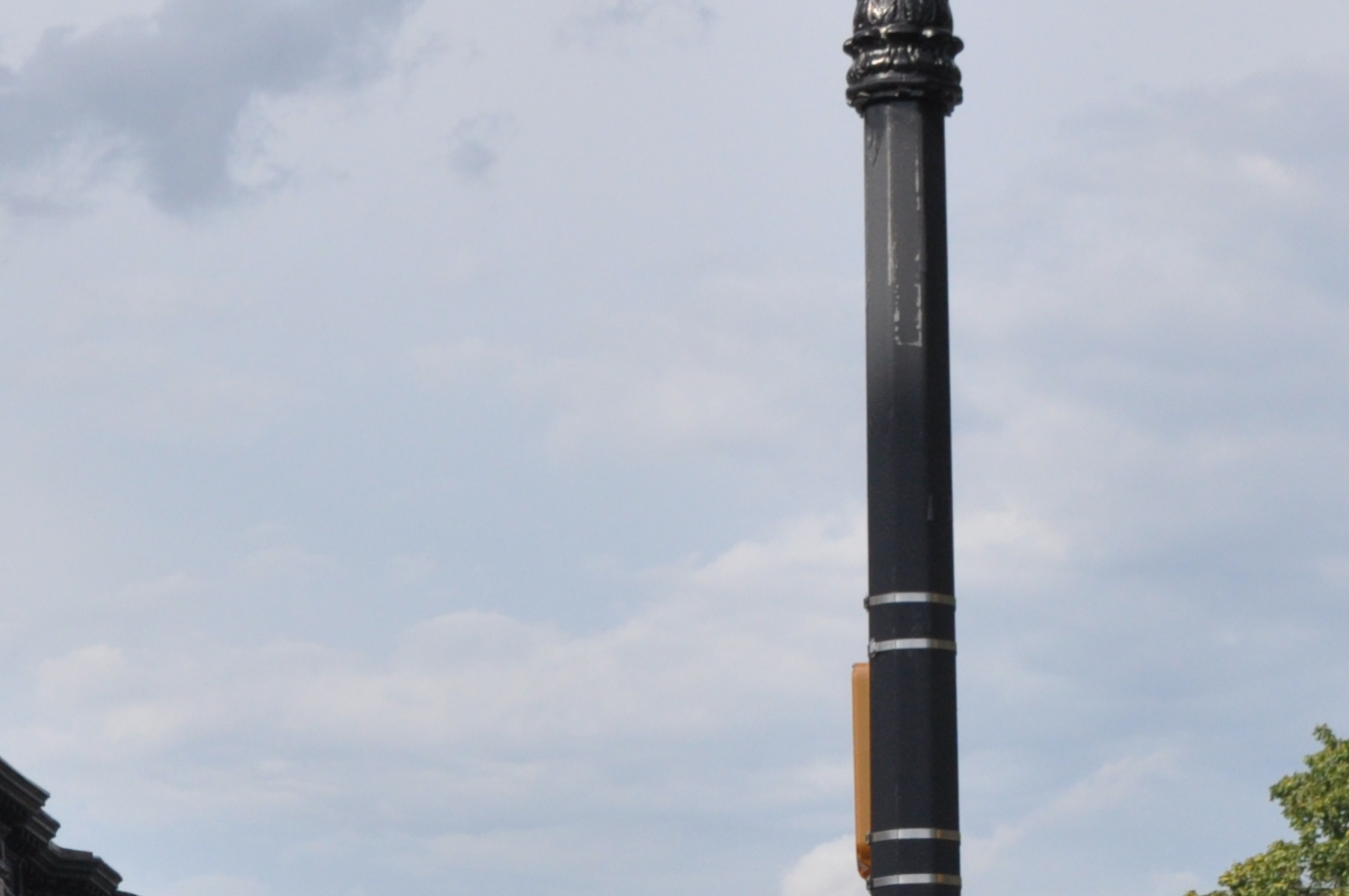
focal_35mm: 167
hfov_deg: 12.3
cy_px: 1210
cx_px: 781
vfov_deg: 8.1
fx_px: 6236
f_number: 7.1
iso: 500
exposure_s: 1/1250
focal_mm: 35
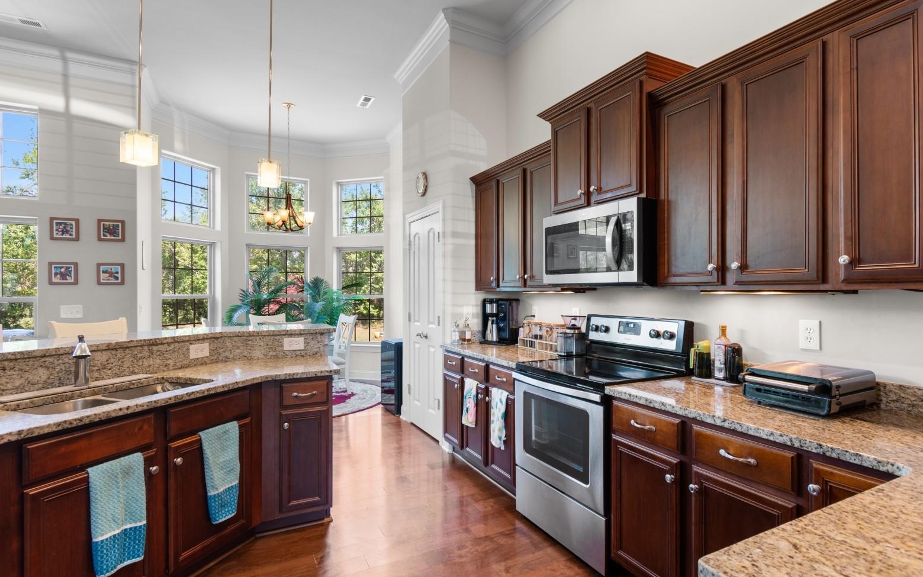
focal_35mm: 18
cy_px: 282
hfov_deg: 91.1
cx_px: 475
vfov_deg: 65.0
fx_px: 453
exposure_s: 1
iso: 100
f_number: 4.8
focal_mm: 11.5
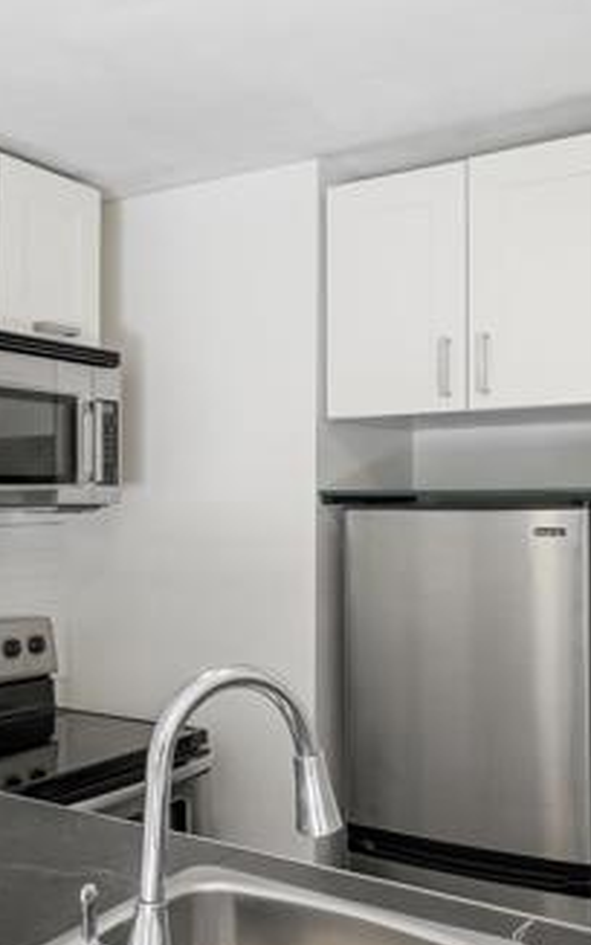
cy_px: 516
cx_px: 197
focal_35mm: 38
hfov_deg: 33.3
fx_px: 978
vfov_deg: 51.5
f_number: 6.3
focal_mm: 19
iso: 100
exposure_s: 1/160
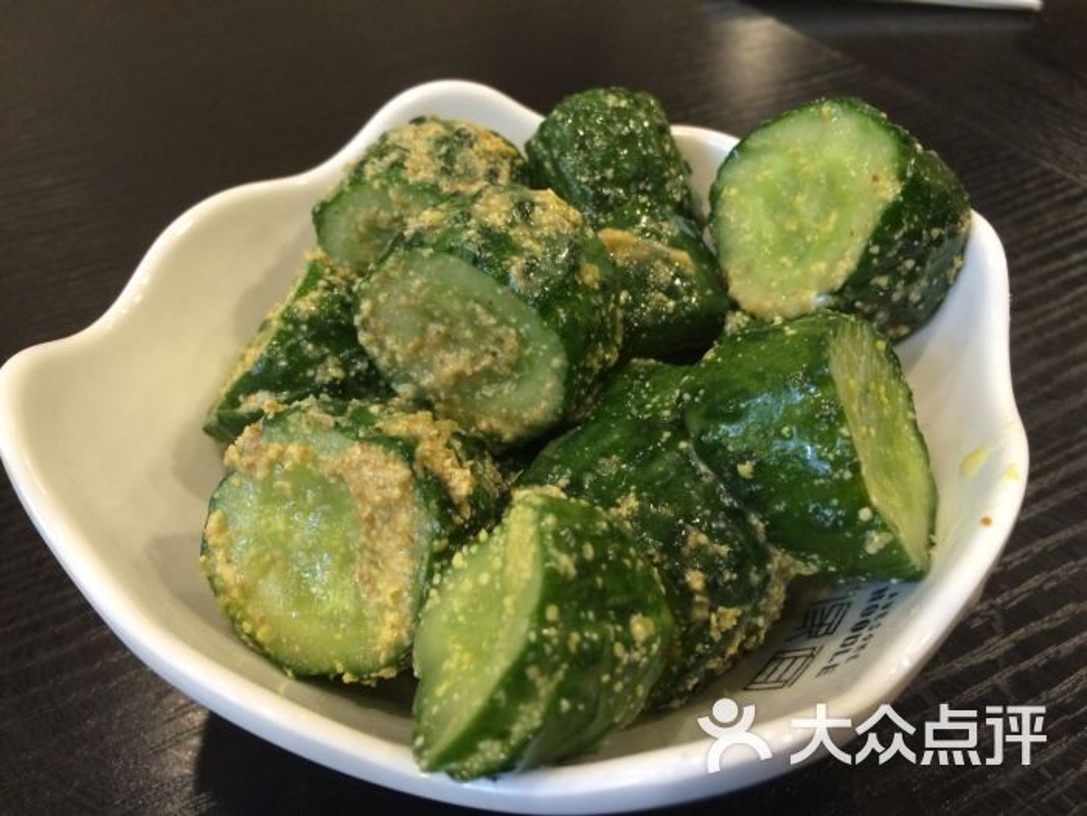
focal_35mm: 29
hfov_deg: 61.7
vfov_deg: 48.2
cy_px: 408
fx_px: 911
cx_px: 544
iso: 200
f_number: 2.2
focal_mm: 4.15
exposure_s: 1/30
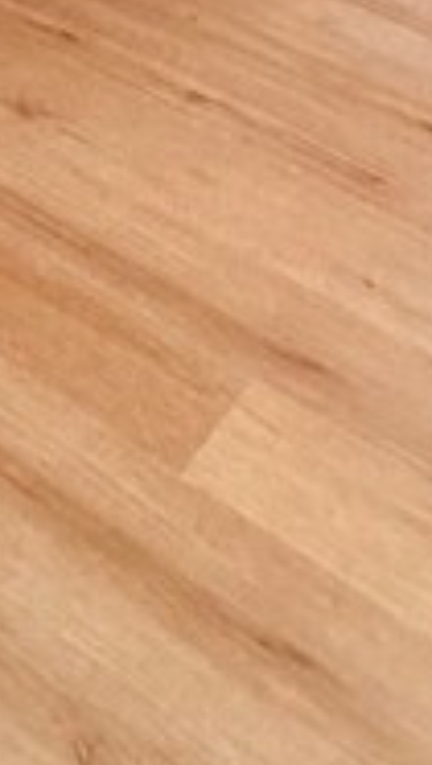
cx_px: -560
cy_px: -773
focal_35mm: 84
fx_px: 1706
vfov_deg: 17.7
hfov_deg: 12.0
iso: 320
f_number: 2.2
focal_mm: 2.22
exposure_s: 1/120
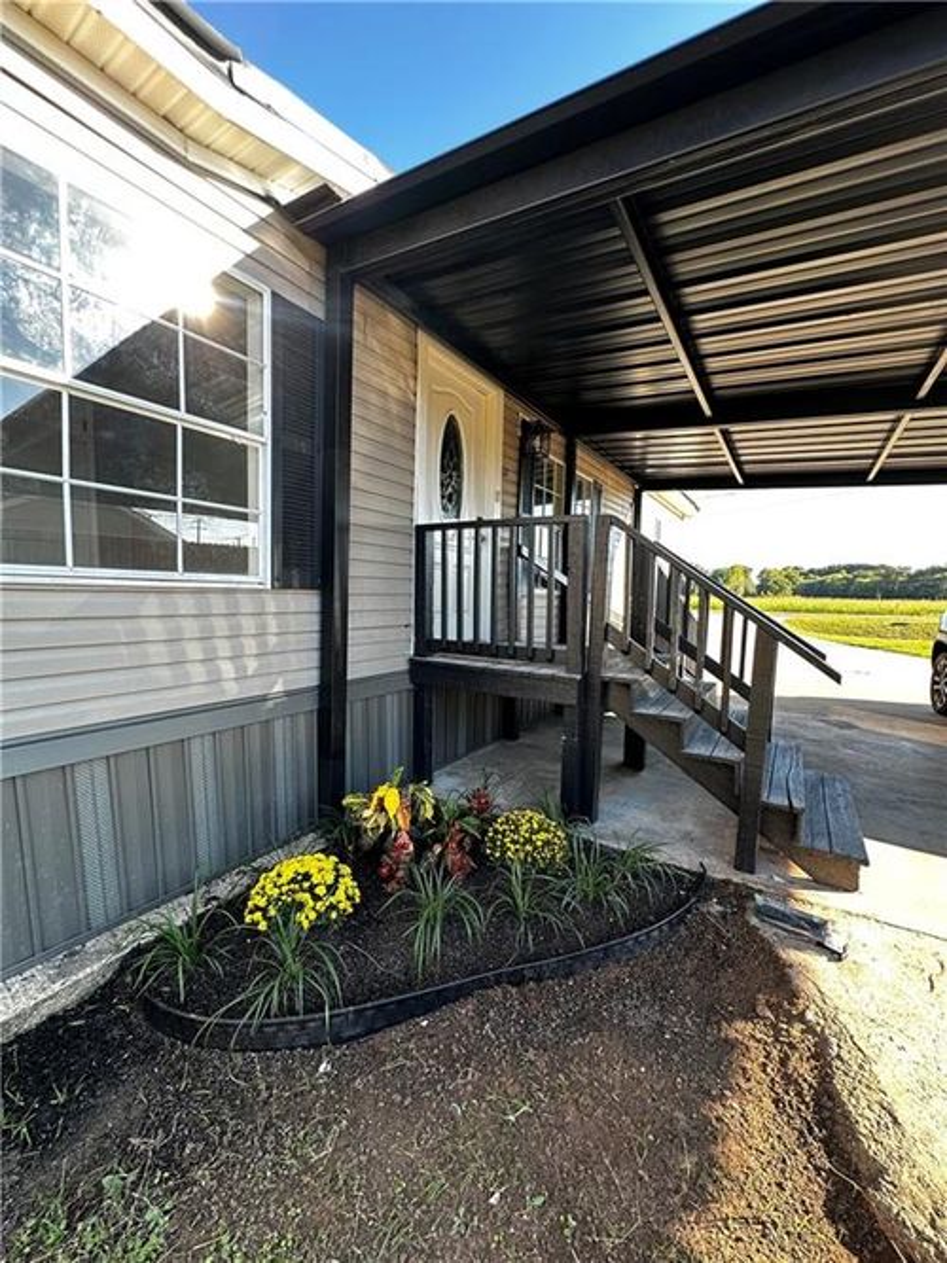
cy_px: 632
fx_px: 511
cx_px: 474
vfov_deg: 102.1
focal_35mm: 14
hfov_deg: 85.7
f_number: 2.2
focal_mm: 2.22
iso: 50
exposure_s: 1/99
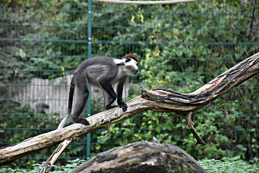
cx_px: 130
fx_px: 1511
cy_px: 86
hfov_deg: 9.8
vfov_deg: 6.5
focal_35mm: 210
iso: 1800
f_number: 5.6
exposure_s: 1/500
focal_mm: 140
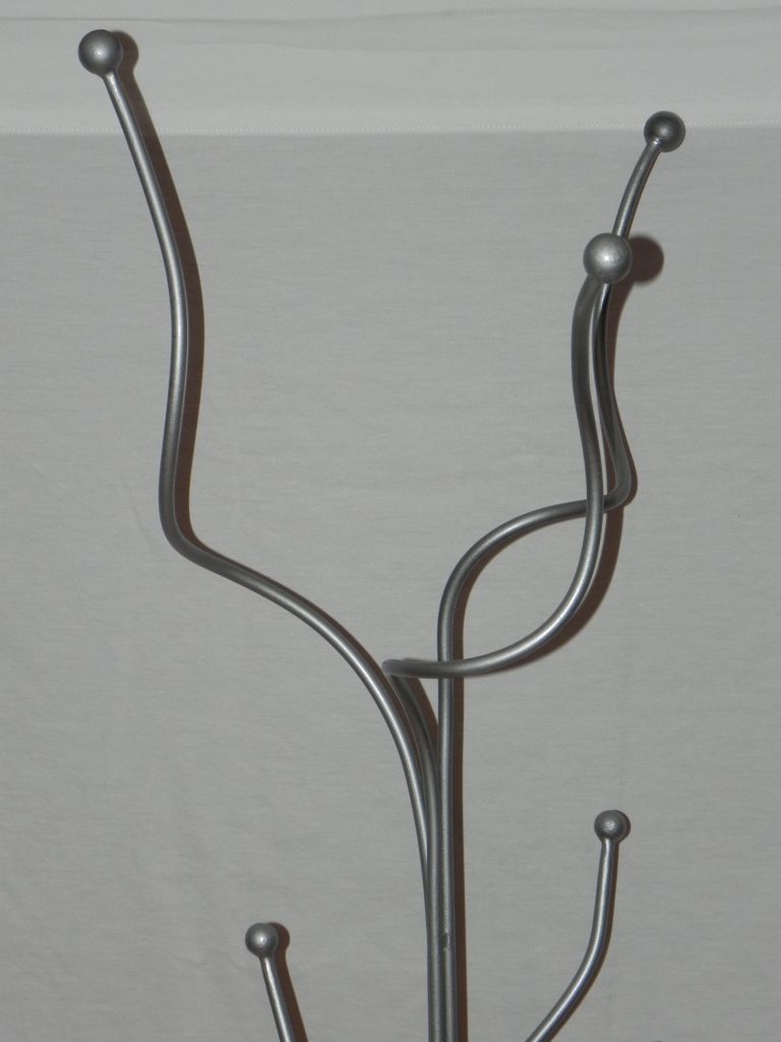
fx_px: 2858
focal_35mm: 95
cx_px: 390
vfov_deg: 20.7
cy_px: 521
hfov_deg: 15.6
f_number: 4
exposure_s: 1/30
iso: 200
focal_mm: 16.9
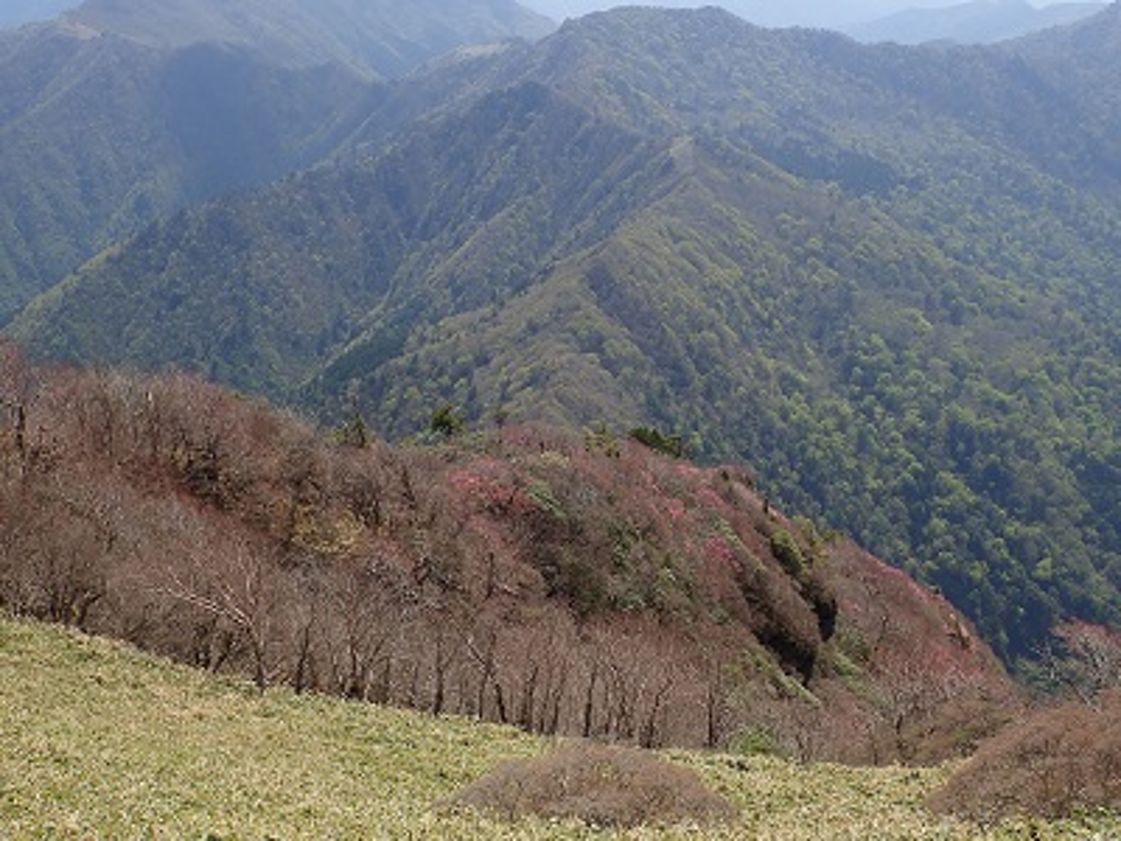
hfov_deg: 46.8
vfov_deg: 36.0
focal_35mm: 40
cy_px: 420
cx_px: 560
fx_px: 1295
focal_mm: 7.34
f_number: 4
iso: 100
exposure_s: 1/800
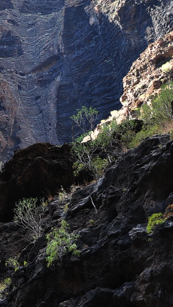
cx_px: -137
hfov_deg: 15.3
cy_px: 158
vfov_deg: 31.0
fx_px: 556
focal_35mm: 68
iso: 400
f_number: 7.1
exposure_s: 1/200
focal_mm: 18
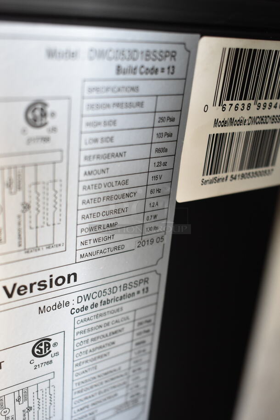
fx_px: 472
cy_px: 210
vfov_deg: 47.9
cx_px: 140
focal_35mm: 40
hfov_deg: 33.1
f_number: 4
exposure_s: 1/40
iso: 1250
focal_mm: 27
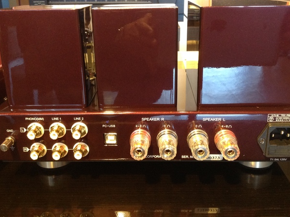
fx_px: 343
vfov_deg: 34.9
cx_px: 152
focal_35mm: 41
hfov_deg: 45.8
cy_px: 90
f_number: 2.4
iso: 250
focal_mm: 4.28
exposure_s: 1/15
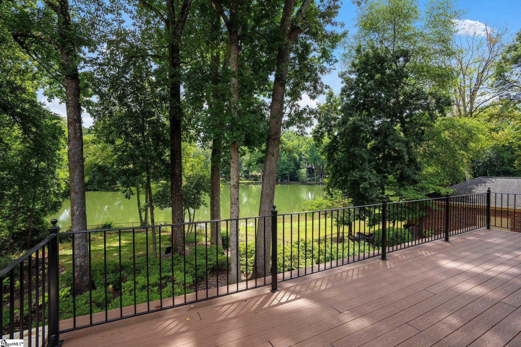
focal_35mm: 16
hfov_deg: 96.7
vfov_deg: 73.7
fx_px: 232
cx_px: 260
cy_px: 174
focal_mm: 16
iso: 200
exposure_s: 1/160
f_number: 9
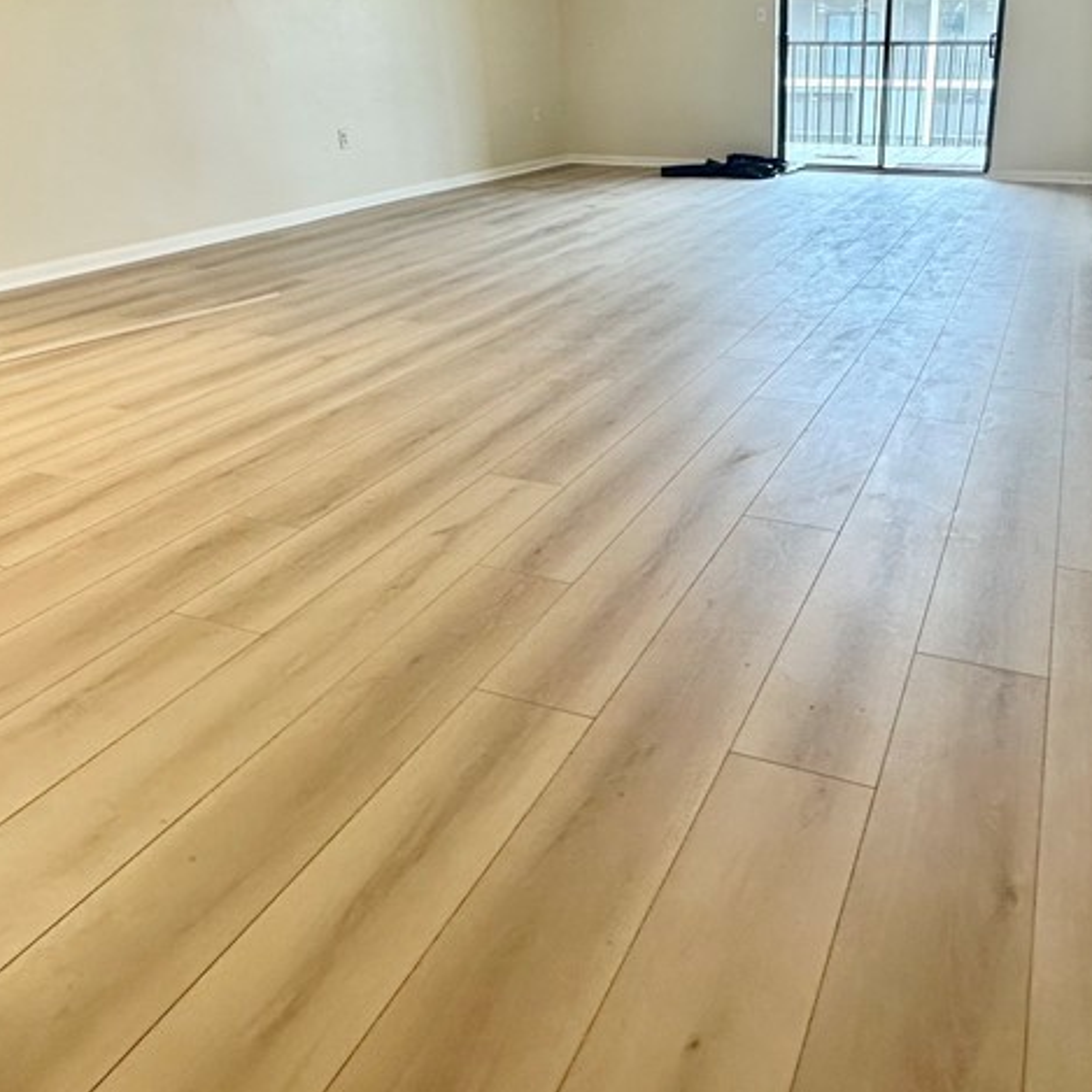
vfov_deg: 58.3
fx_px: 964
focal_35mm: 27
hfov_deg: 57.9
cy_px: 403
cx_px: 717
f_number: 2.2
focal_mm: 2.22
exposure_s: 1/120
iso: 100
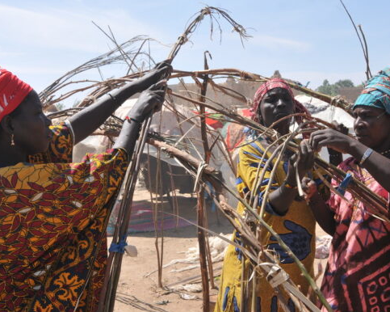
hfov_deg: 43.8
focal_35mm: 42
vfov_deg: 35.7
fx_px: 485
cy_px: 161
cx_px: 199
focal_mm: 24
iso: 200
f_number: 9
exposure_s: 1/320
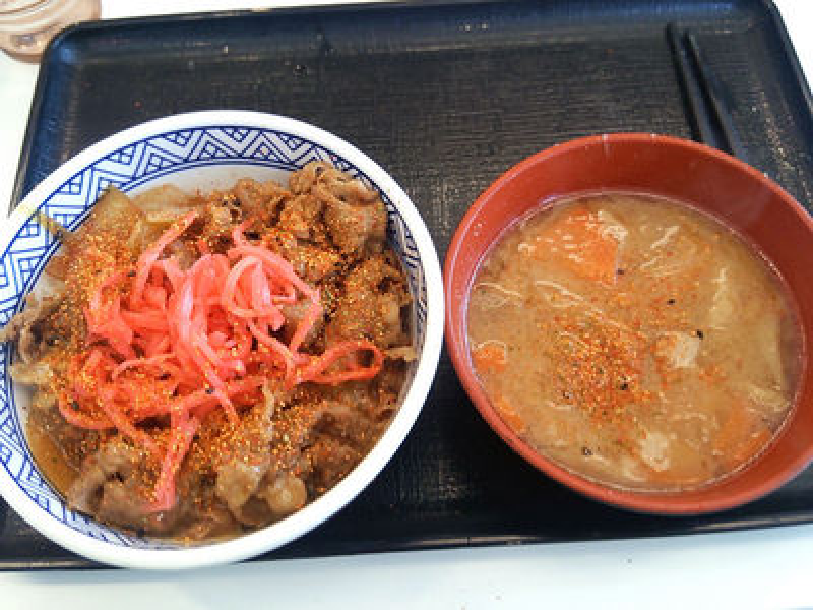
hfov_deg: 60.0
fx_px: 705
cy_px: 305
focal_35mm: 30
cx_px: 406
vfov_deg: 46.8
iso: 40
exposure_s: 1/71
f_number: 1.94
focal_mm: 4.06
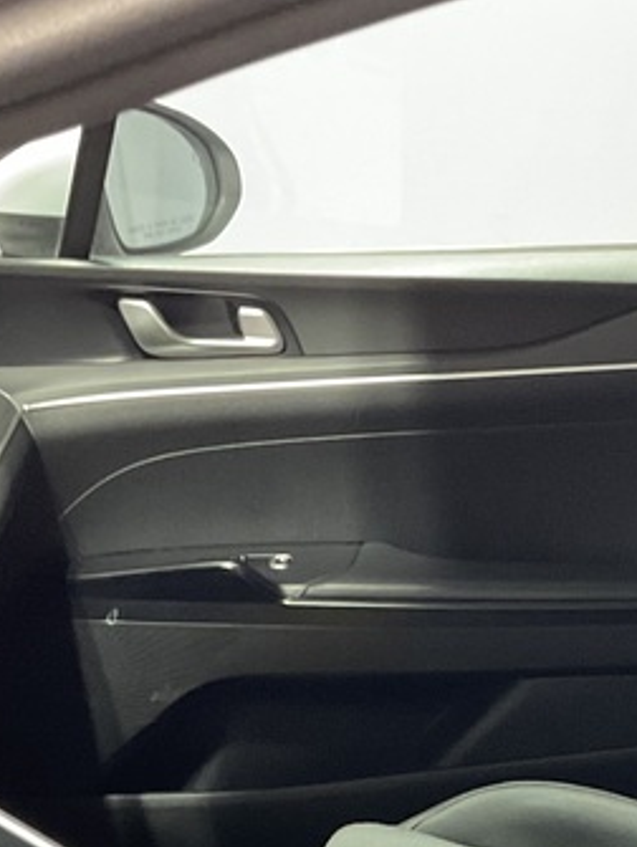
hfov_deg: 17.5
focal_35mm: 83
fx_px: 2033
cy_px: 867
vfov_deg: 22.5
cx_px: 589
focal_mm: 3
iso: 200
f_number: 1.8
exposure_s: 1/33
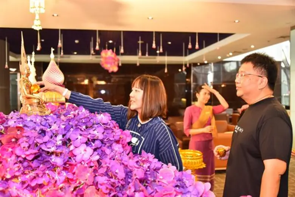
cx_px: 148
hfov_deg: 54.4
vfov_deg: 37.9
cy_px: 98
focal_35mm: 35
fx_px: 287
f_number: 3.8
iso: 3200
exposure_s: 1/60
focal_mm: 35
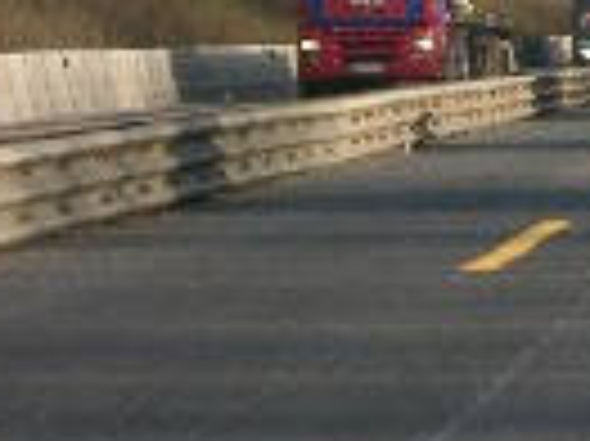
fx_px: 5636
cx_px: 1187
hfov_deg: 5.8
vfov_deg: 4.5
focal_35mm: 331
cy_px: -270
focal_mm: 18.8
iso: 50
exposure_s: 1/87.2
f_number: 6
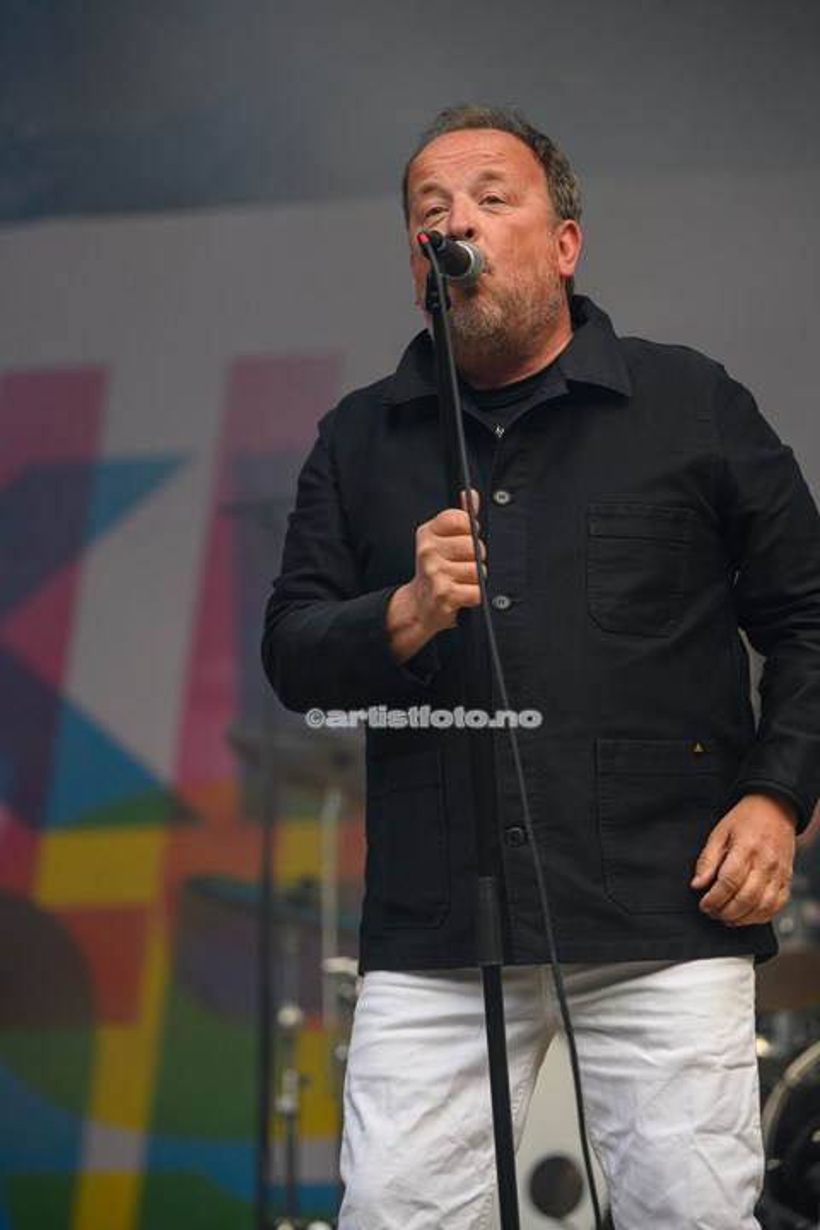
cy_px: 615
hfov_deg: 13.0
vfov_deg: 19.5
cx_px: 410
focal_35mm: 105
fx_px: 3587
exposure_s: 1/800
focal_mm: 105
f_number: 2.8
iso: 640
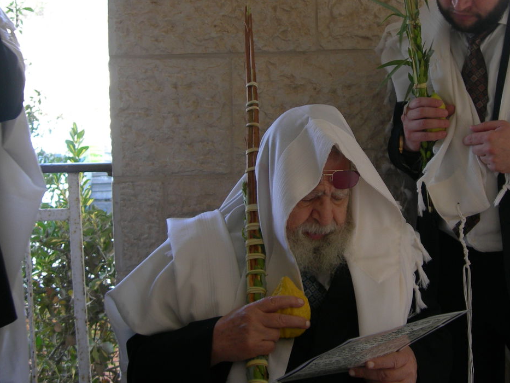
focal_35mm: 57
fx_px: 840
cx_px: 319
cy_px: 141
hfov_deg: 33.6
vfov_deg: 25.6
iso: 50
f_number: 2.8
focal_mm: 7.8
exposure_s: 1/42.5
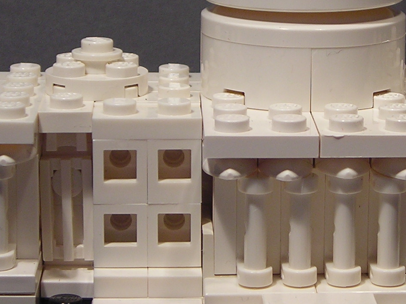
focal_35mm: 151
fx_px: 1771
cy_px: 57
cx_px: 302
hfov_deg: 13.0
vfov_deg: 9.8
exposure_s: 1/55.8
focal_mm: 9.1
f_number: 3.6
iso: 50
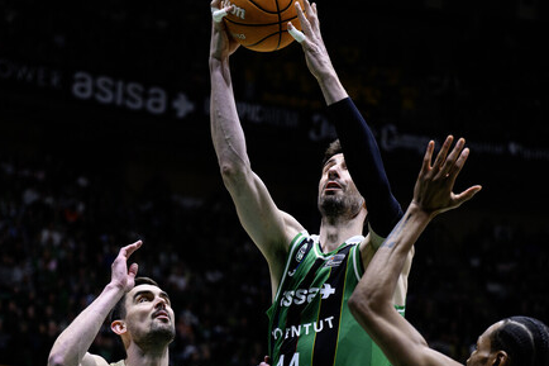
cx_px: 267
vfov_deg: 10.6
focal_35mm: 129
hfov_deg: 15.9
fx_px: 1966
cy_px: 306
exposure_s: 1/1000
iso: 2000
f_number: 2.8
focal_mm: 70
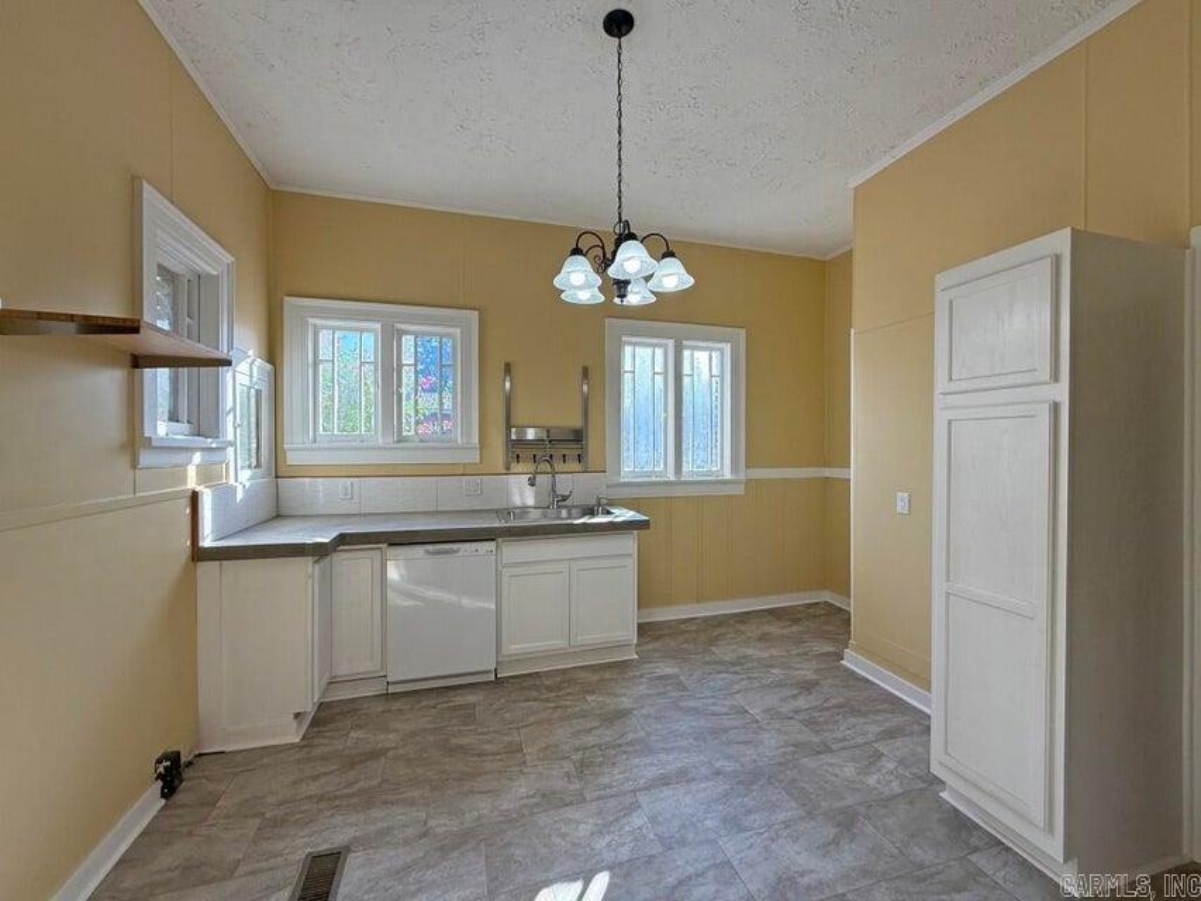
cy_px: 450
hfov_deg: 102.1
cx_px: 600
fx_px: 486
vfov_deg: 85.7
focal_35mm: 14
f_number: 2.2
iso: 64
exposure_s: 1/141
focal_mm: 2.22
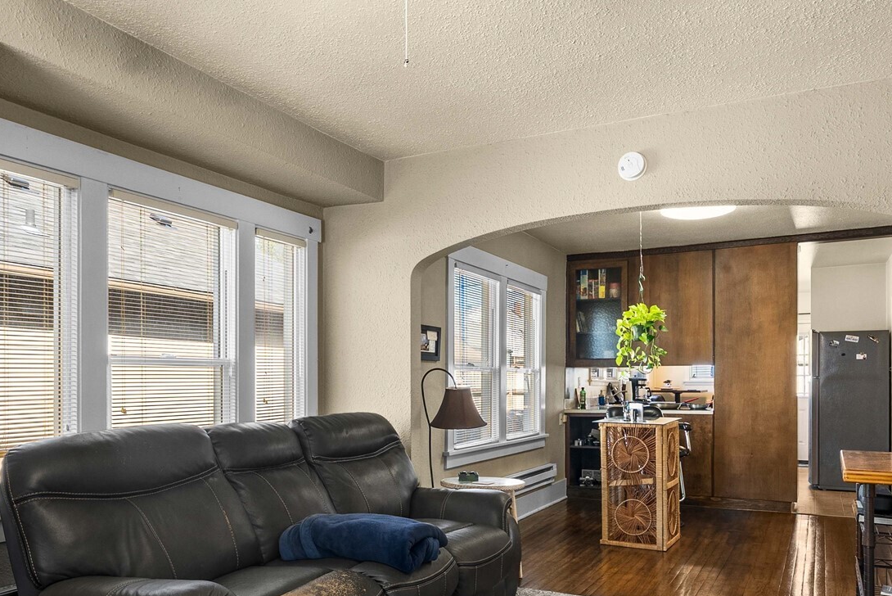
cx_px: 427
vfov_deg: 45.3
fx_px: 694
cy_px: 424
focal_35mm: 28
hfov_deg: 65.4
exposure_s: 1/6
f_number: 7.1
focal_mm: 18
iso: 1000
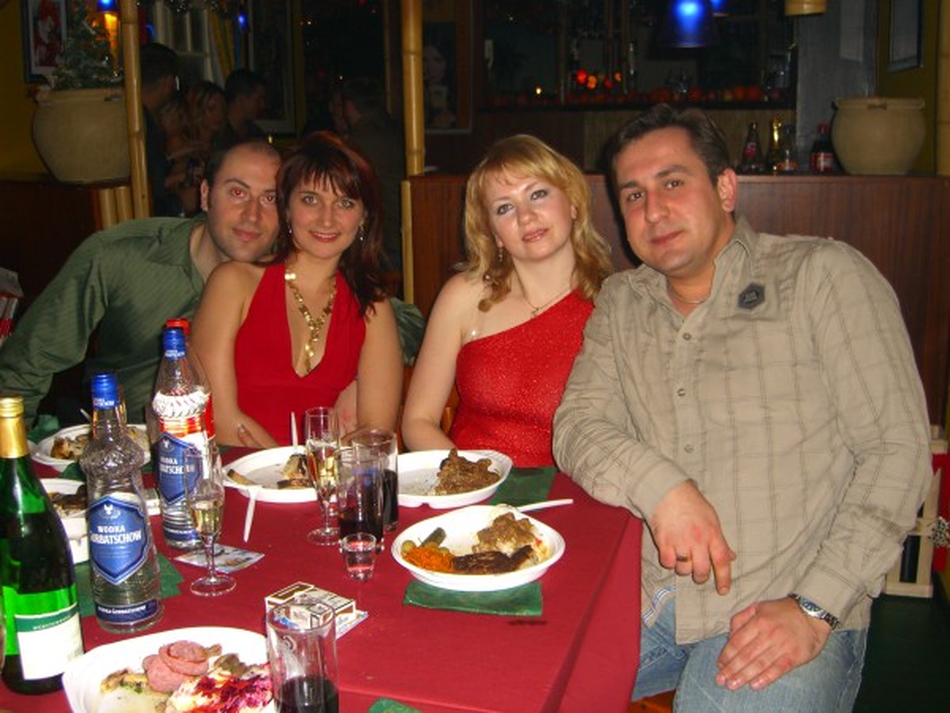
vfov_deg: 37.7
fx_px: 1043
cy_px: 356
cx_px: 475
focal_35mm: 38
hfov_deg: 49.0
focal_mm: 7.9
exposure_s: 1/60
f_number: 2.8
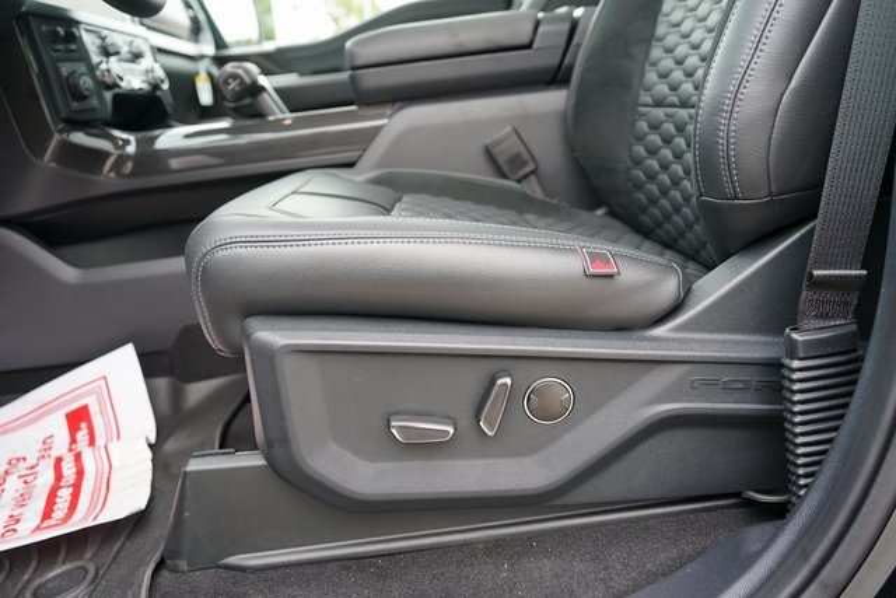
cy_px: 299
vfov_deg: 46.4
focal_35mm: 28
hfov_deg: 65.5
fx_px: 697
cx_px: 448
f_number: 4
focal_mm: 28
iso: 800
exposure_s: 1/160
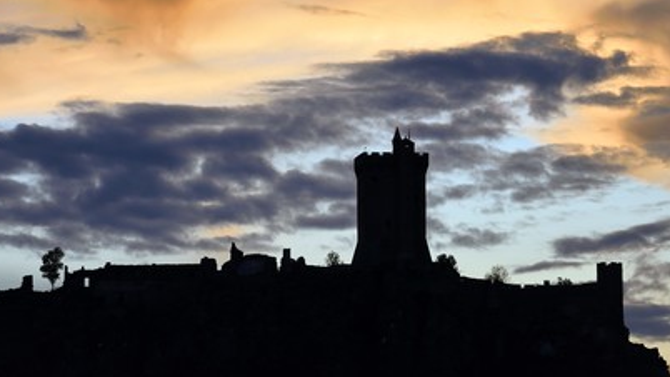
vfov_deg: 5.5
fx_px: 3890
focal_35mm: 219
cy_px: 190
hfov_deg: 9.8
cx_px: 330
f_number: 8
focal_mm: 200
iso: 400
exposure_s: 1/500
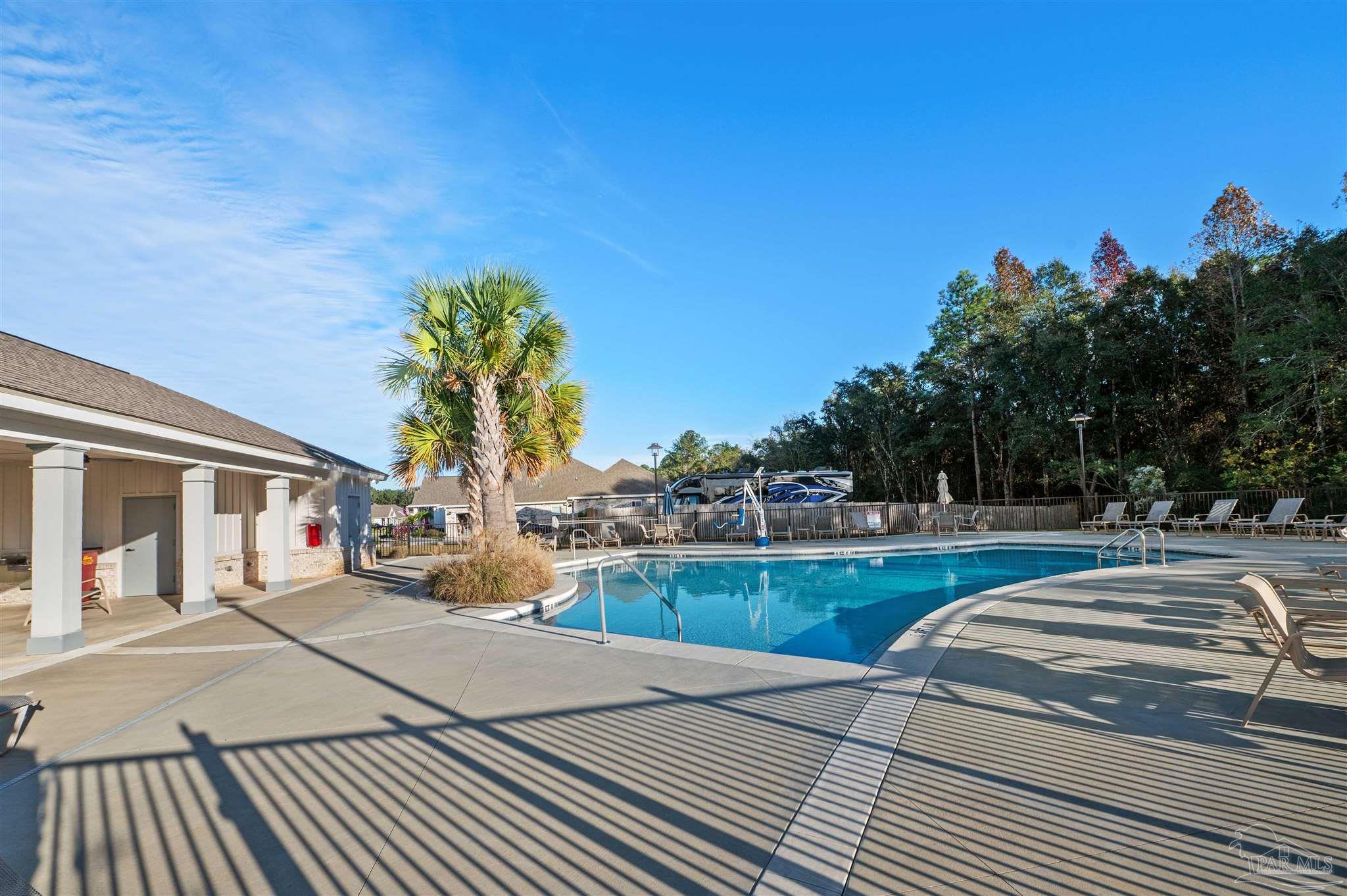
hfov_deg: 104.3
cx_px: 674
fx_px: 523
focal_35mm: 14
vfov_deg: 81.1
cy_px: 448
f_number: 8
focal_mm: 14
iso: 500
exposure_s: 1/640
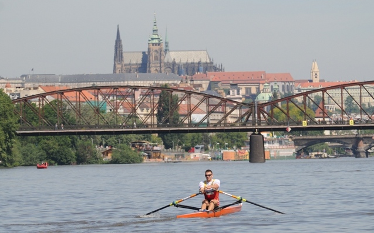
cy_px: 116
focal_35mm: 269
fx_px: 2737
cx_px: 187
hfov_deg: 7.8
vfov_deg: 4.9
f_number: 5
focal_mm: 175
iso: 250
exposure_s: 1/1600
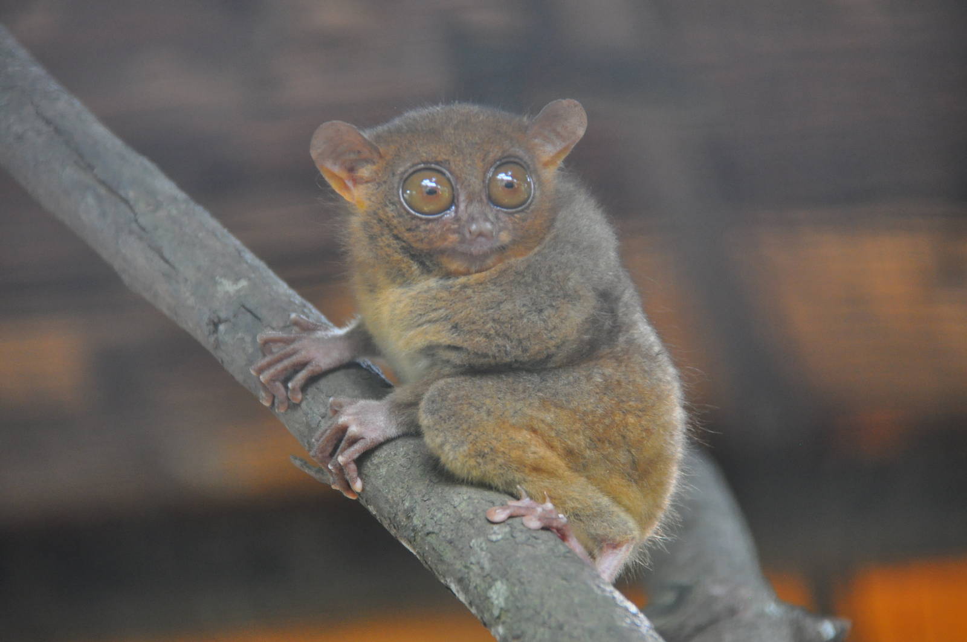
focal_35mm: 450
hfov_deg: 4.6
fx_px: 12074
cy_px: 321
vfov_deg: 3.0
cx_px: 484
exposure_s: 1/50
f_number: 5.6
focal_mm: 300
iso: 1250
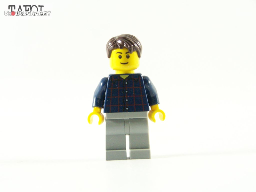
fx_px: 777
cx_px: 128
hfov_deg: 18.7
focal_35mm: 105
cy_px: 96
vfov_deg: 14.1
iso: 400
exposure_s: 1/60
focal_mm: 17.5
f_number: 3.6
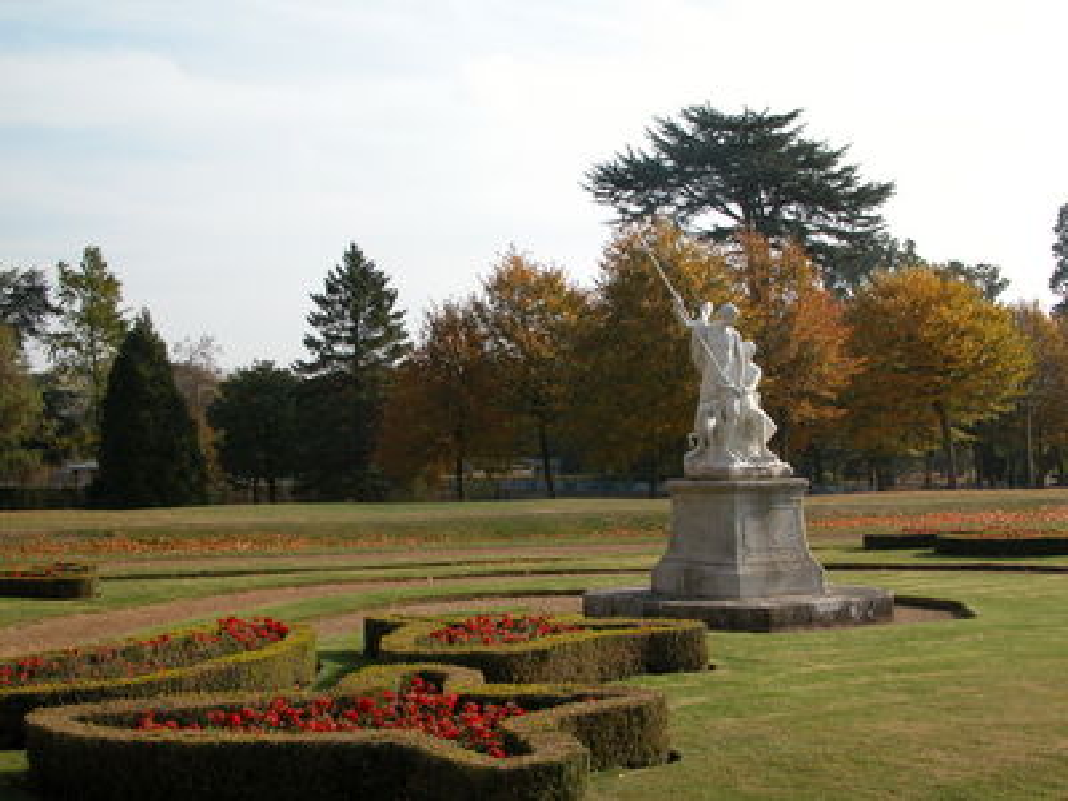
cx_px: 534
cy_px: 400
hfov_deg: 38.2
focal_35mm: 50
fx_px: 1543
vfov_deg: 29.1
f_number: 6.8
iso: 100
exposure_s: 1/243
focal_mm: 12.7
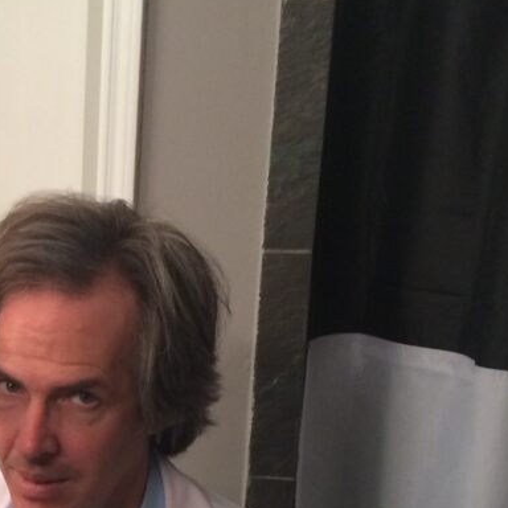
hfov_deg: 20.3
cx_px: -101
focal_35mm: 80
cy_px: 538
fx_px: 1328
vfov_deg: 20.8
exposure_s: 1/30
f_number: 2.2
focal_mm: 4.15
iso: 200
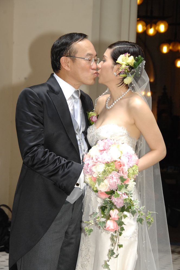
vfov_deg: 18.2
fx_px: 846
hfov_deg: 12.1
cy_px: 135
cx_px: 90
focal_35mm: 112
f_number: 6.7
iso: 800
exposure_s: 1/180
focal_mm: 75
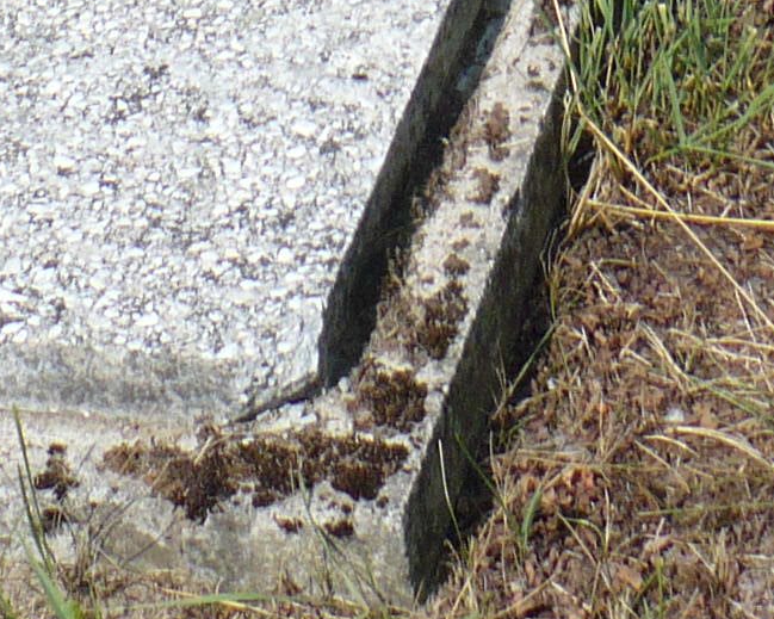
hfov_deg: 11.3
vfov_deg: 8.5
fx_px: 3917
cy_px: -687
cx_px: 563
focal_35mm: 171
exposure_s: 1/1300
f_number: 2.8
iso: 100
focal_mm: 6.1
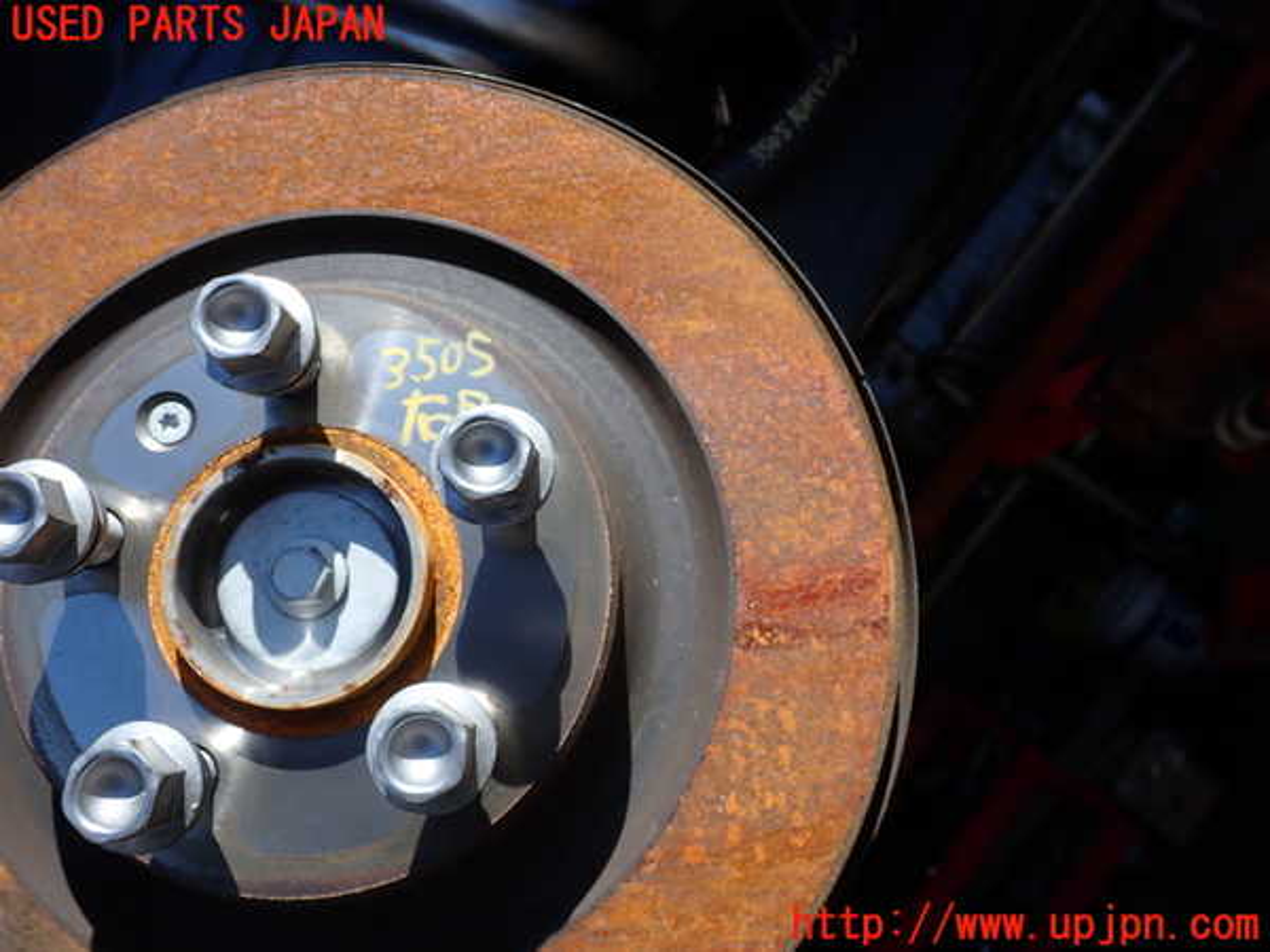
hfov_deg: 60.0
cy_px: 476
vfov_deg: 46.8
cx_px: 635
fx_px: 1101
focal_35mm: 30
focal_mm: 5.4
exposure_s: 1/800
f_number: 3.2
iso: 100
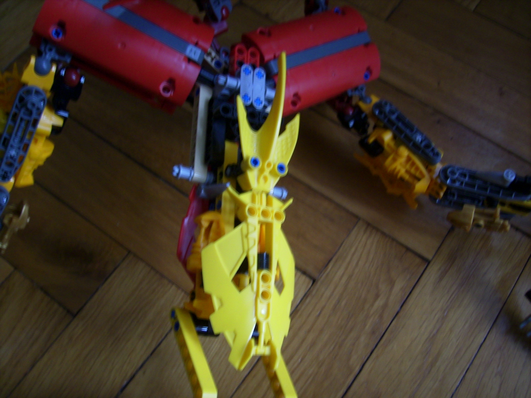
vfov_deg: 44.2
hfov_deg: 56.8
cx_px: 266
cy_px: 199
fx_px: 491
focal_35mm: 32
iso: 50
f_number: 2.8
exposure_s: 1/4
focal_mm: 5.99
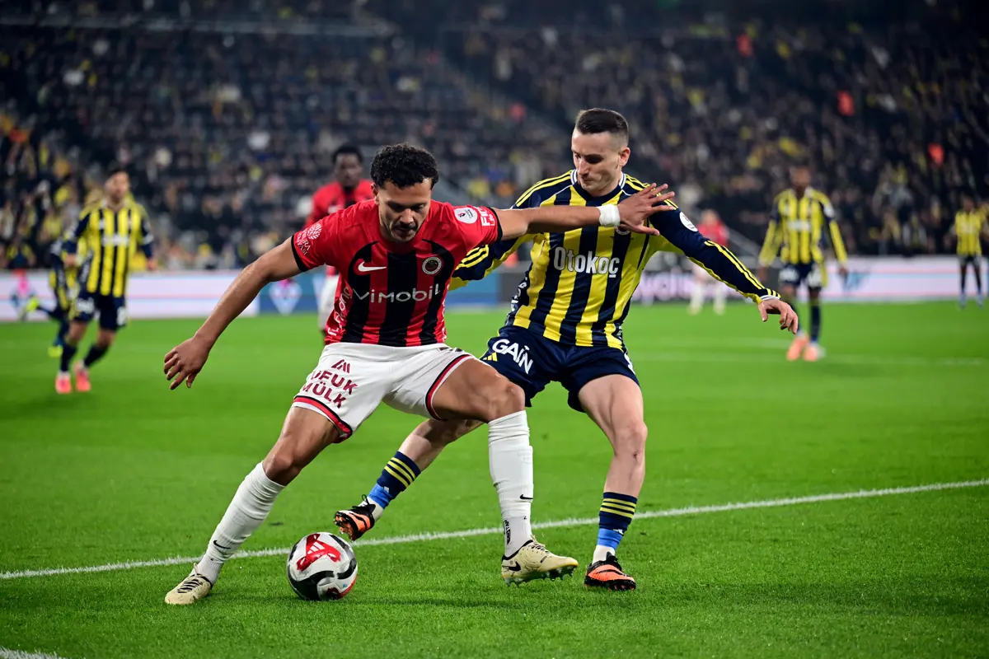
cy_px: 330
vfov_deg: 10.5
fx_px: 3571
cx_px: 494
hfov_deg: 15.8
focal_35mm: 130
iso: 2500
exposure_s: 1/2000
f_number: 2.8
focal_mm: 130
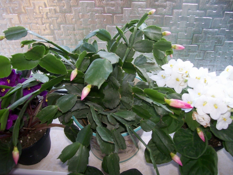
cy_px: 88
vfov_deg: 39.7
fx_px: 242
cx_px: 116
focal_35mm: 36
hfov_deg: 51.4
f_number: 2.7
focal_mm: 6
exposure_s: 1/64
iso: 80
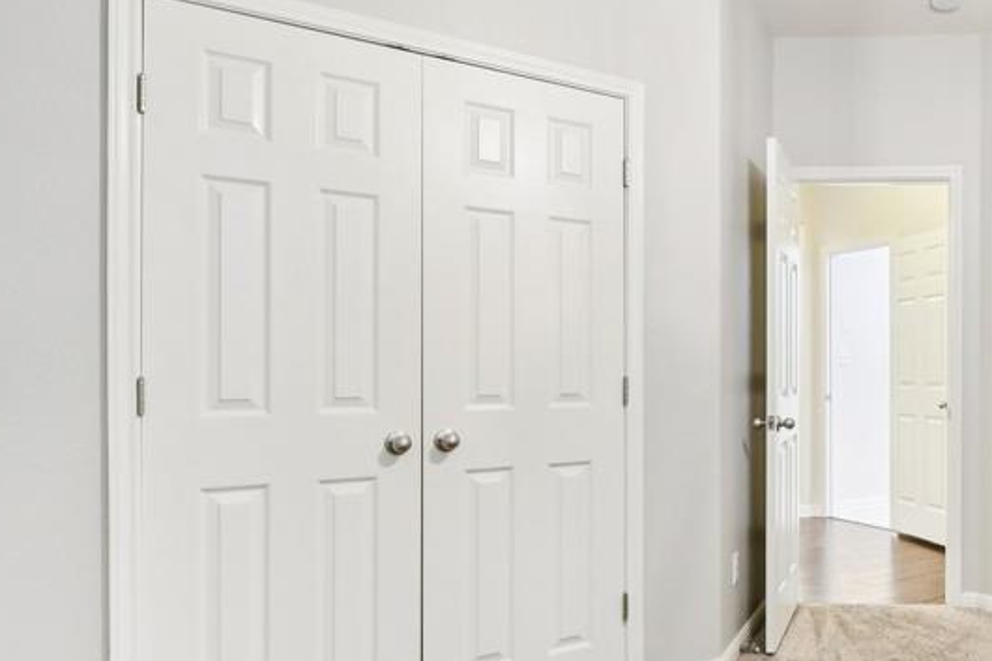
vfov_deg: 44.9
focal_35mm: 29
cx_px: 904
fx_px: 799
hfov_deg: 54.8
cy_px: 333
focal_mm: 10
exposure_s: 1/6
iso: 400
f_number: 8
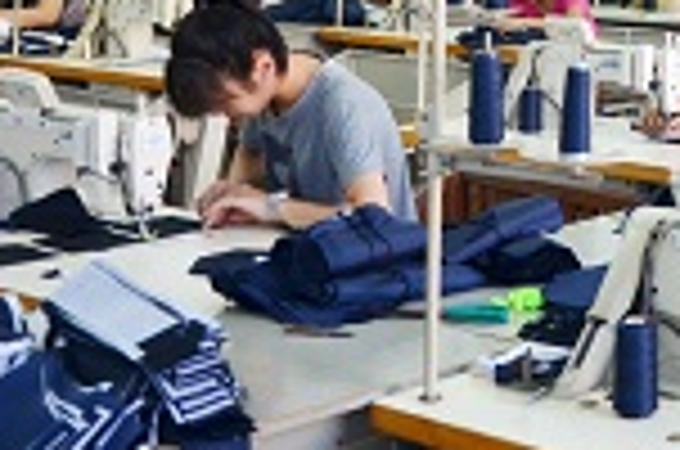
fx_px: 1659
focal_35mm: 88
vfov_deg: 14.8
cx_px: 772
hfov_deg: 21.8
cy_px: -137
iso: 100
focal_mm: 18
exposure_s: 1/50
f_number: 3.5
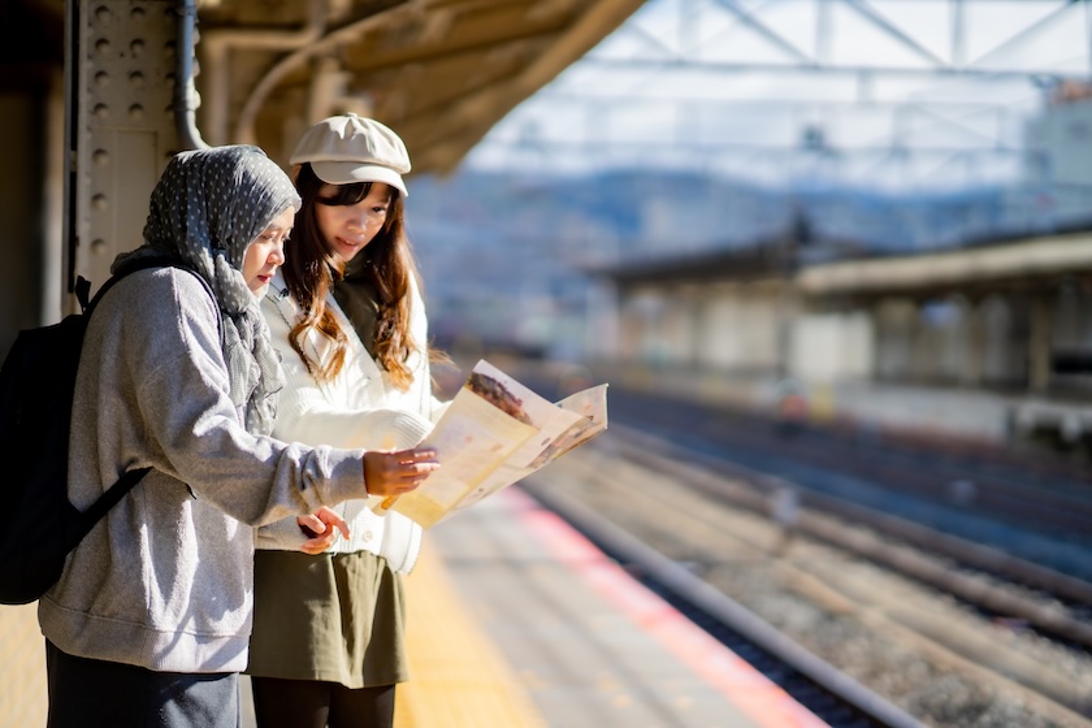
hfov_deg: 23.9
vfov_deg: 16.1
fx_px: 2578
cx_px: 546
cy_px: 364
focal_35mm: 85
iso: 125
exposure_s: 1/3200
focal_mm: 85
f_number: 1.4
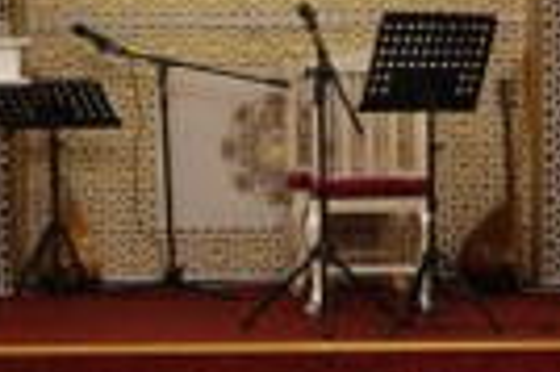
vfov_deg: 9.5
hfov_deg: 14.4
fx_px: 2222
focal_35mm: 143
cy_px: 44
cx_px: 221
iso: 1600
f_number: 4
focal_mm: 24
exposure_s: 1/160
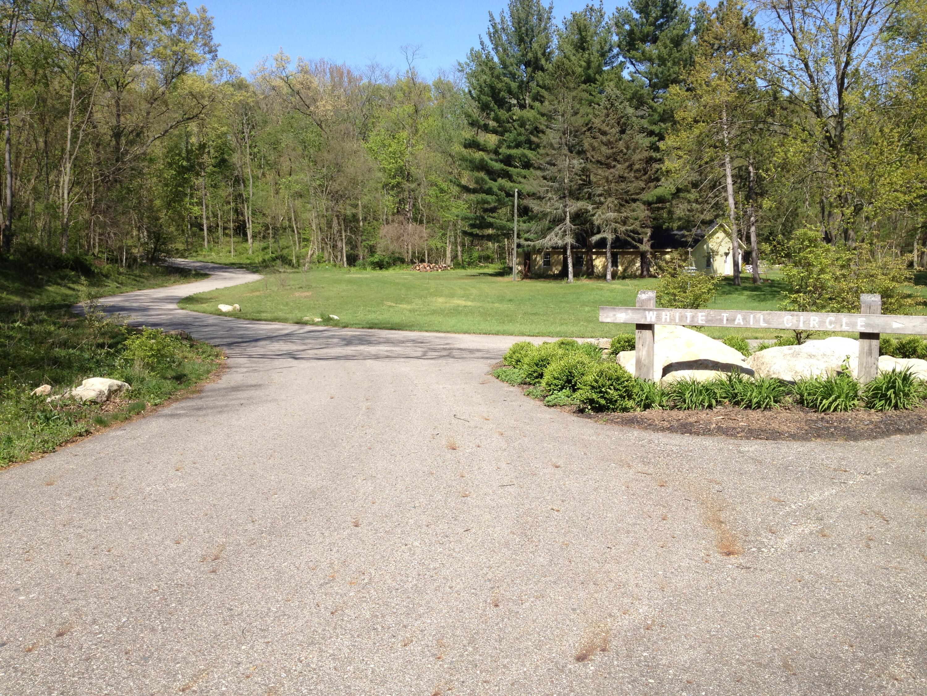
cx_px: 464
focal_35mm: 35
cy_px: 348
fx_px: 937
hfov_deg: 52.6
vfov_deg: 40.7
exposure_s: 1/1104
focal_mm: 4.28
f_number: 2.4
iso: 64
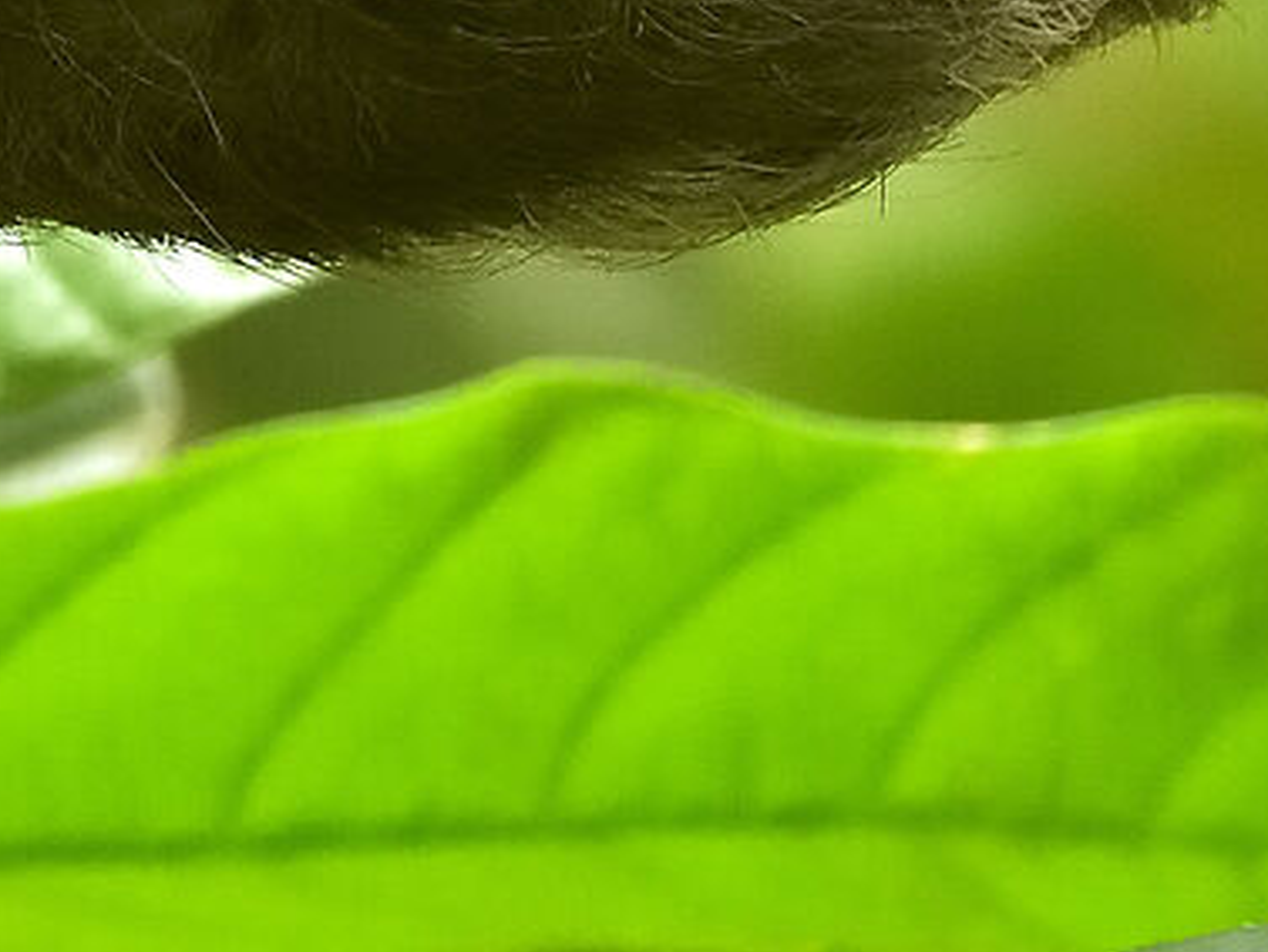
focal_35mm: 1590
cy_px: -1224
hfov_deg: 1.2
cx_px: -1453
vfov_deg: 0.9
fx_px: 58261
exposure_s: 1/640
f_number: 5.6
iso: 2500
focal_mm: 260
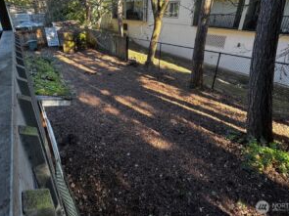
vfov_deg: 66.6
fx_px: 159
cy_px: 70
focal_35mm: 19
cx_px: 123
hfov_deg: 84.1
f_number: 2.2
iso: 100
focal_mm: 2.22
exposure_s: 1/99
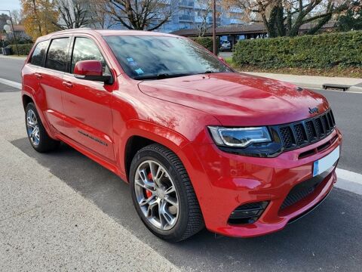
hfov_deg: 67.3
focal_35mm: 26
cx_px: 181
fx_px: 272
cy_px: 136
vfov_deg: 53.1
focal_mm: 4.25
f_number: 1.8
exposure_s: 1/572
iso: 50
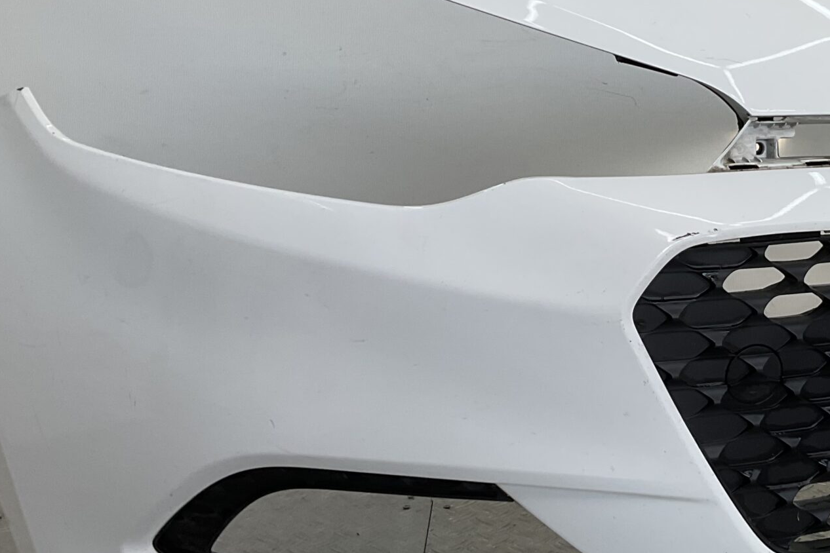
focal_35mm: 61
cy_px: 223
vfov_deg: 22.2
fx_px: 1406
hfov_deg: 31.8
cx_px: 696
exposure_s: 1/397
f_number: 1.8
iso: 16
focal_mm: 3
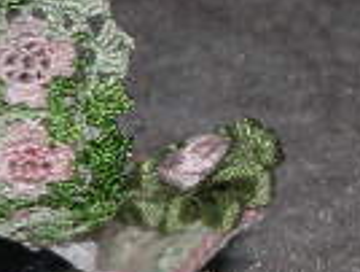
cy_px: 75
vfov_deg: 3.4
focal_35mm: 439
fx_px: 4574
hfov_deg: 4.5
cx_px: -228
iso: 100
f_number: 12
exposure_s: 1/60
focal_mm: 19.5
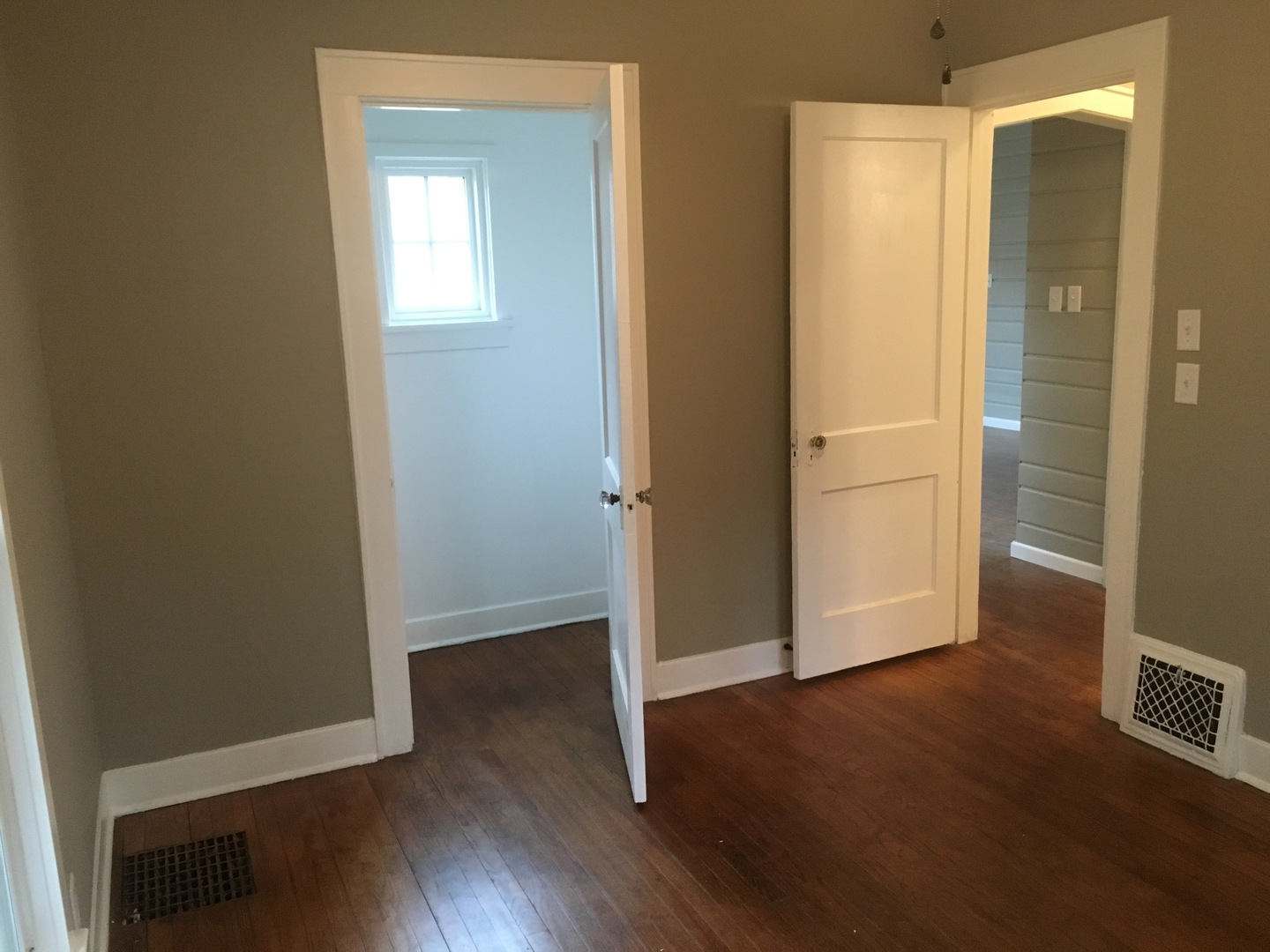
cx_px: 635
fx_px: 1064
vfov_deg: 48.2
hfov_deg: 61.7
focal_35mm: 29
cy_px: 476
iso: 200
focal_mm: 4.15
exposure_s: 1/30
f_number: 2.2
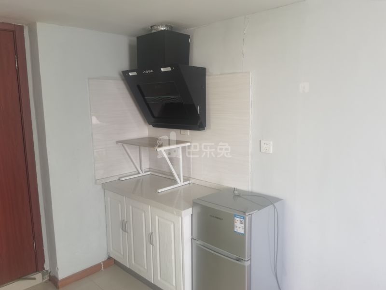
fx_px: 301
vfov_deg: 51.4
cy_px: 145
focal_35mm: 27
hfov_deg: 65.3
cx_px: 193
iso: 200
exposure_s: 1/60
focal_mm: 5.56
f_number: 1.6
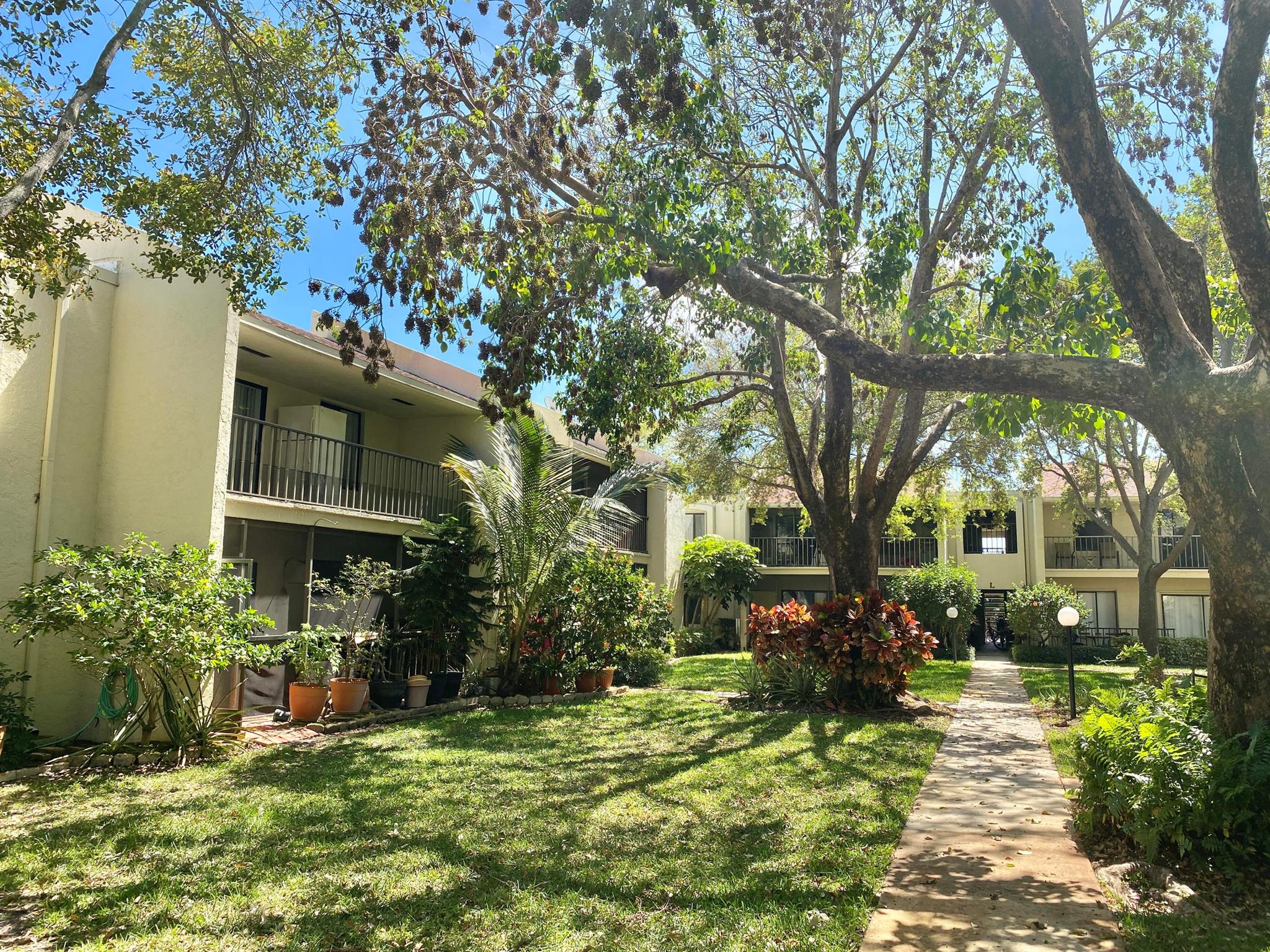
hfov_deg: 67.3
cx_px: 635
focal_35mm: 26
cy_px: 476
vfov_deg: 53.1
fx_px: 954
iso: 32
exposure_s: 1/1016
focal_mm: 4.25
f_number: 1.8
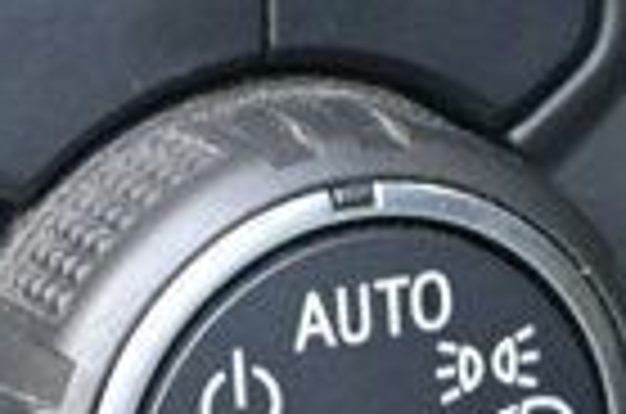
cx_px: 306
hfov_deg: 6.2
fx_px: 5760
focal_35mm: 332
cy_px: -423
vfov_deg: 4.1
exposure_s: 1/50
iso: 1100
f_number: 4.8
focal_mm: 30
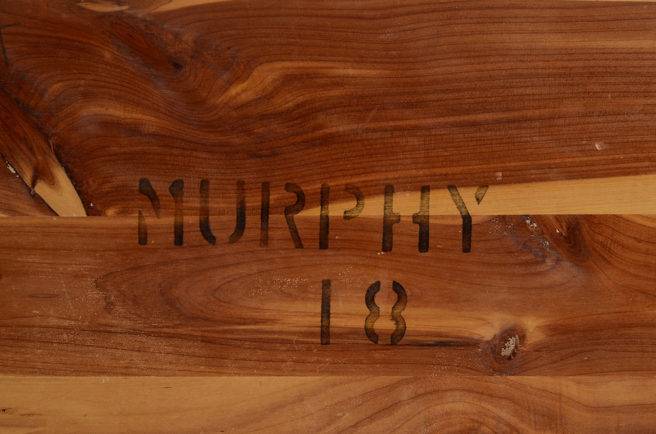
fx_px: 1364
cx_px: 328
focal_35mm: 75
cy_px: 217
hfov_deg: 27.0
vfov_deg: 18.1
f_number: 5.6
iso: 100
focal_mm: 50
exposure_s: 1/125
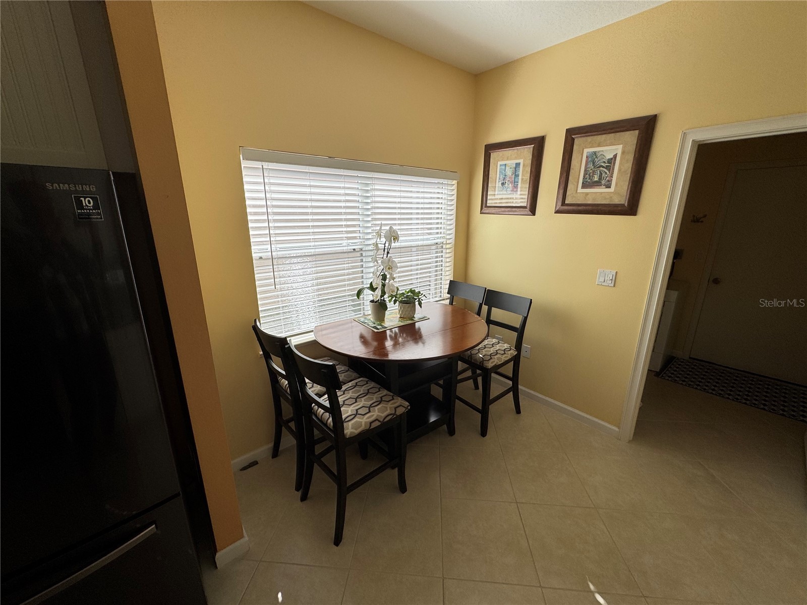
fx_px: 326
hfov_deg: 102.1
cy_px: 302
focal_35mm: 14
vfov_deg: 85.7
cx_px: 404
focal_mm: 2.22
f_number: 2.2
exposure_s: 1/414
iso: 40
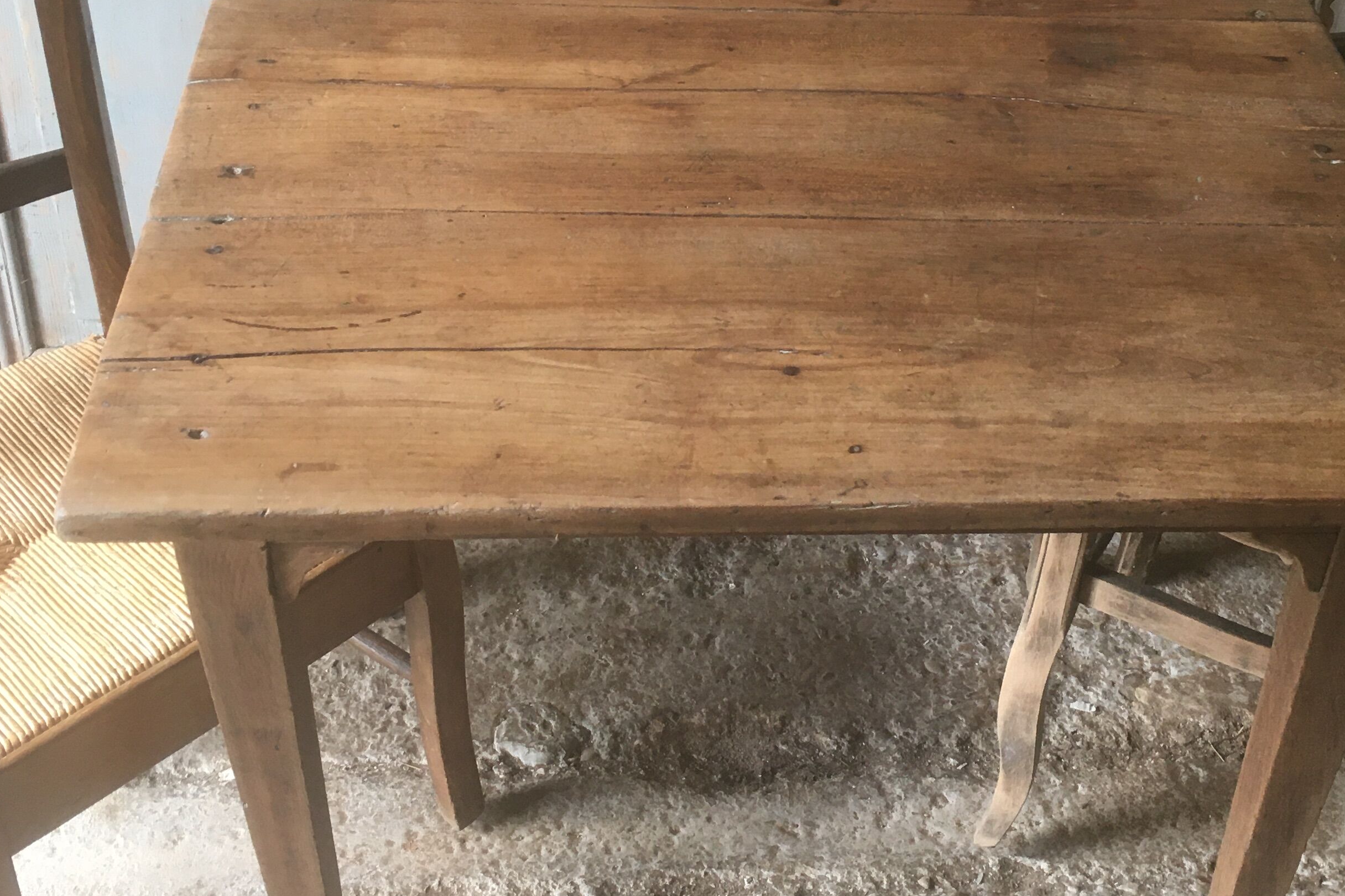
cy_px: 254
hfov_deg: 39.5
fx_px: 1868
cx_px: 779
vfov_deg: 26.7
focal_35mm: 50
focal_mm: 4.15
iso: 50
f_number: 2.2
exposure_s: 1/33
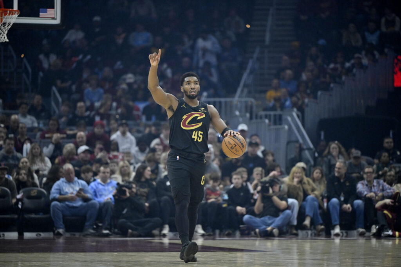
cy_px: 134
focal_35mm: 200
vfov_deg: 6.9
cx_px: 200
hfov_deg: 10.3
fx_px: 2228
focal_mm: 200
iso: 3200
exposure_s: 1/2000
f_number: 2.8
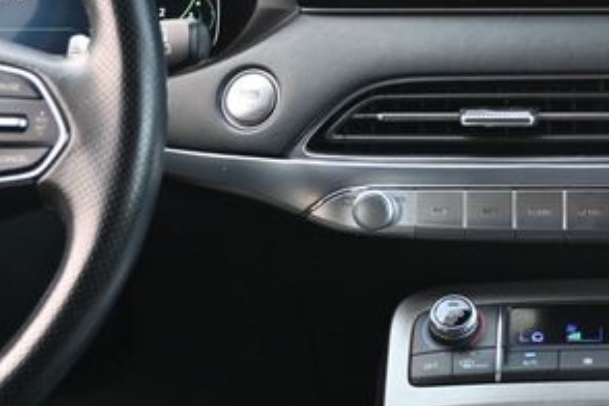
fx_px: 1685
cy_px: 168
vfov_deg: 13.7
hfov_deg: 19.7
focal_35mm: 100
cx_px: 659
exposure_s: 1/125
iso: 1250
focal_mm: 30.5
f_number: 4.8
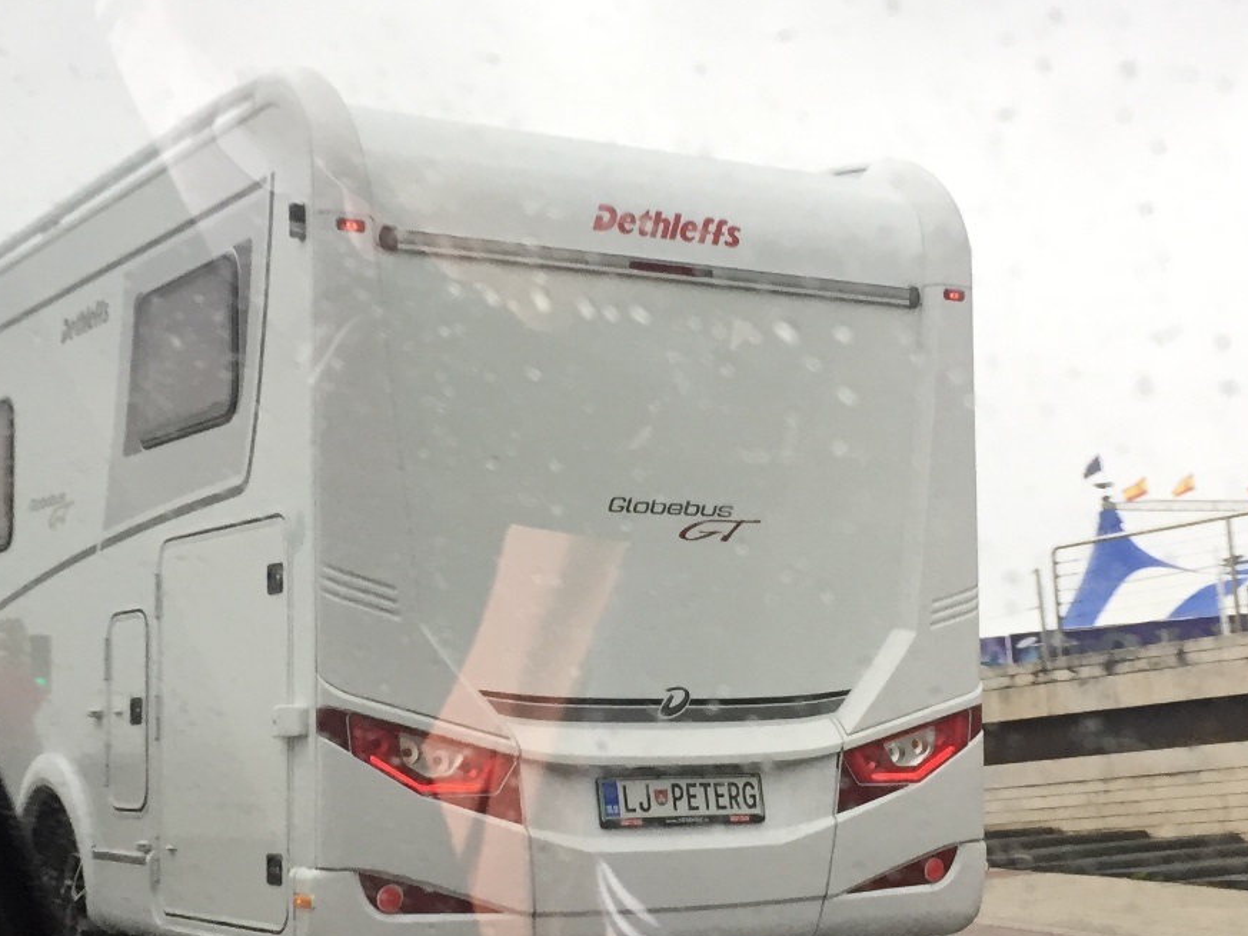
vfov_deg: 41.7
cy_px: 543
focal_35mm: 34
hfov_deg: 53.7
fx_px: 1226
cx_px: 532
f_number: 2.2
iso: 32
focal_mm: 4.15
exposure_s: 1/33
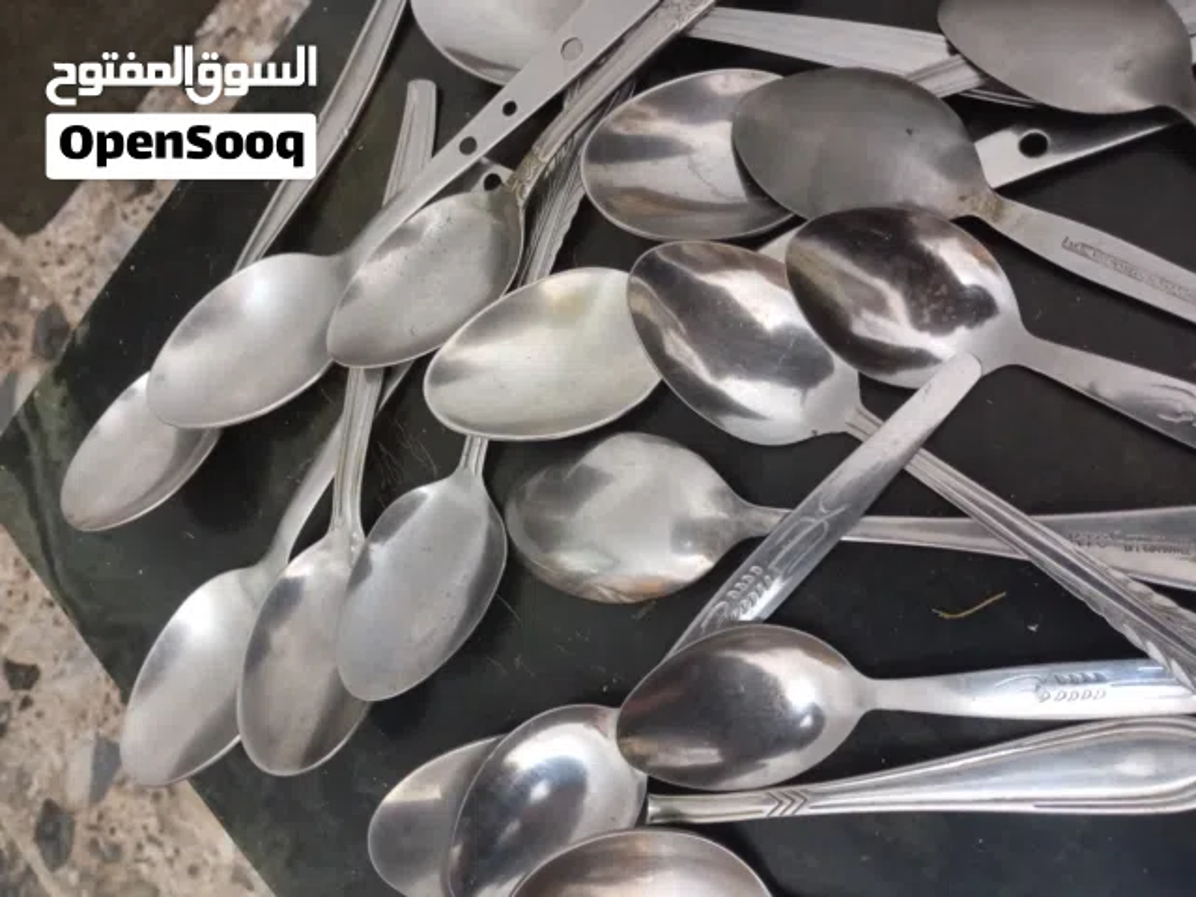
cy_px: 448
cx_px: 598
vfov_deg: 49.7
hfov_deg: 63.4
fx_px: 967
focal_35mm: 28
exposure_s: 1/20
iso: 3483
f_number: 1.8
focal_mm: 4.27
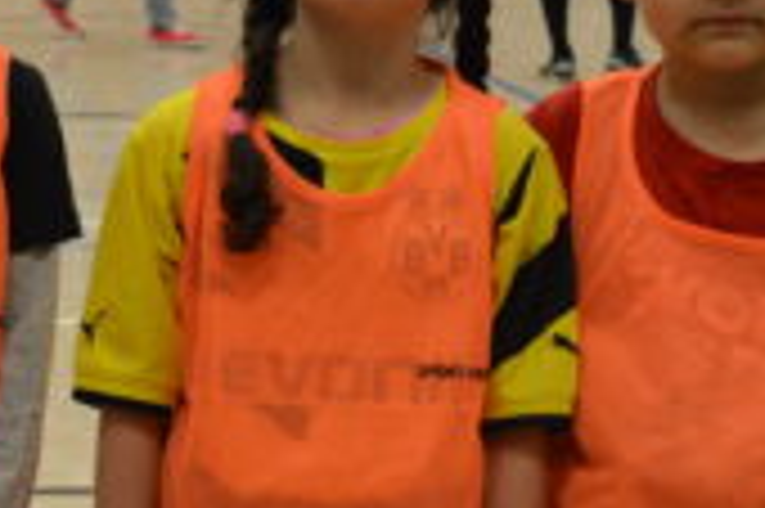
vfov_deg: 9.2
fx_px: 3163
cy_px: 438
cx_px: -274
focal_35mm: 149
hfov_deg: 13.2
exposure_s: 1/40
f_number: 3.8
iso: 400
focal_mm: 22
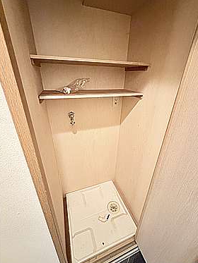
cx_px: 102
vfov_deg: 98.1
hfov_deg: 81.8
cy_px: 128
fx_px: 114
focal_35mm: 15
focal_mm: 2.22
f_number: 2.2
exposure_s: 1/40
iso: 800
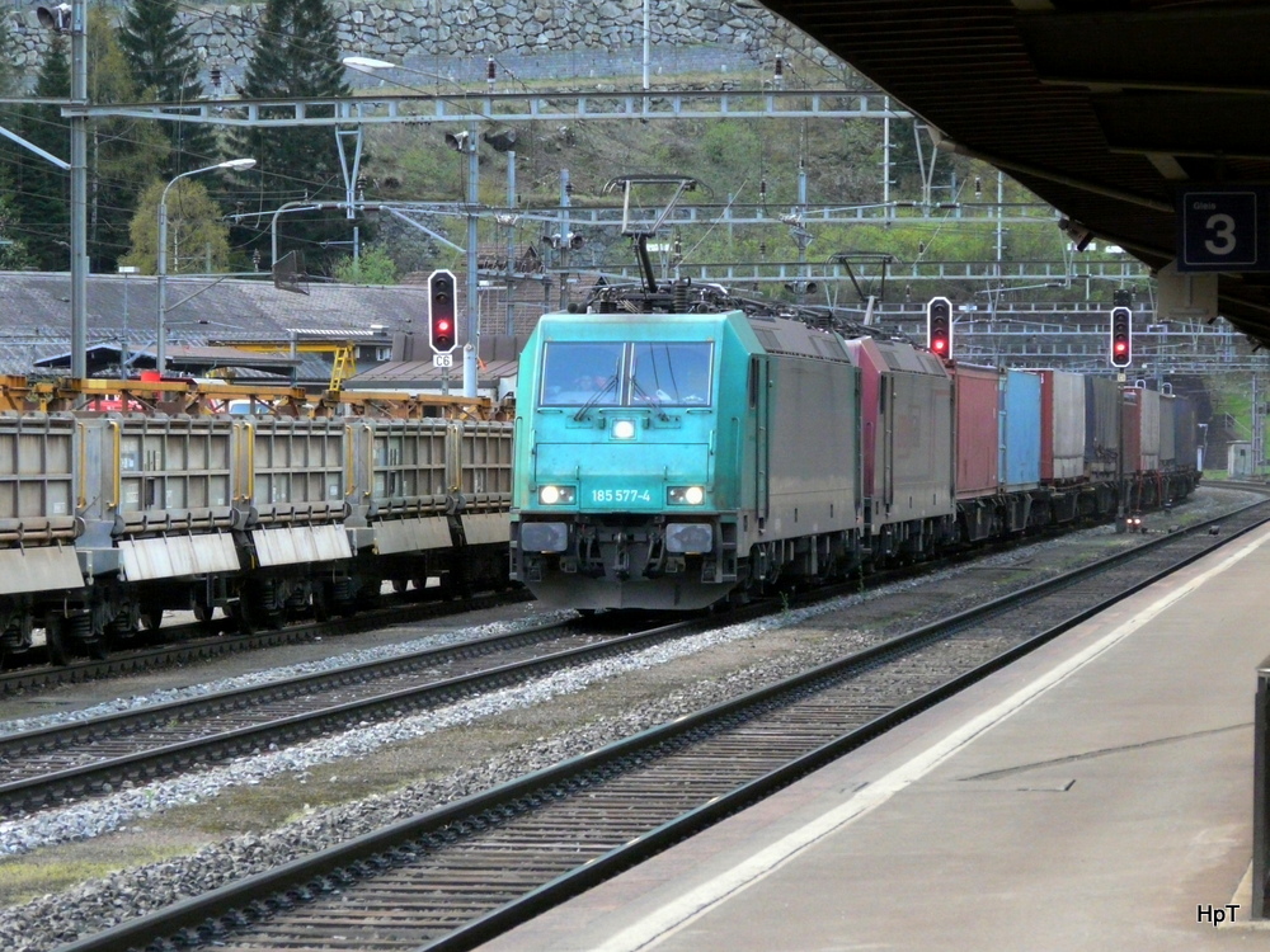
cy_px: 476
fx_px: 6274
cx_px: 635
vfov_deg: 8.7
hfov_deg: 11.6
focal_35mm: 171
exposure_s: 1/250
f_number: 3.6
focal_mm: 28.1
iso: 640
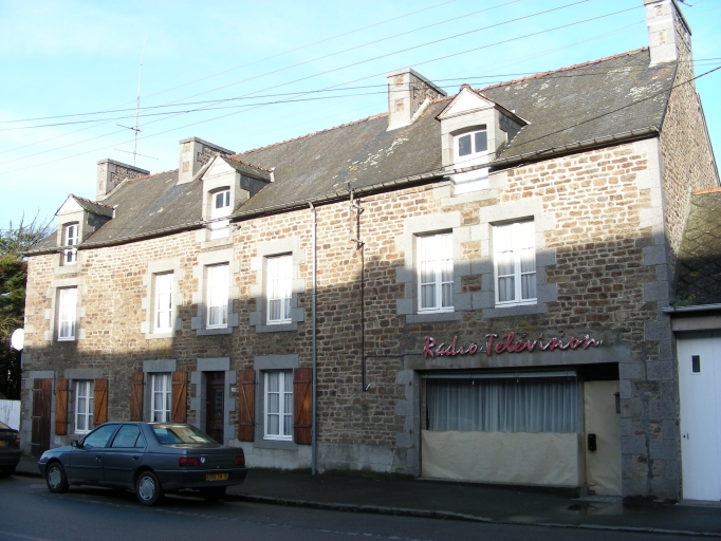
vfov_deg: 37.7
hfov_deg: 49.0
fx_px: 792
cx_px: 360
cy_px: 270
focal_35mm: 38
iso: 50
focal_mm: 6.3
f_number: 4
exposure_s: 1/144
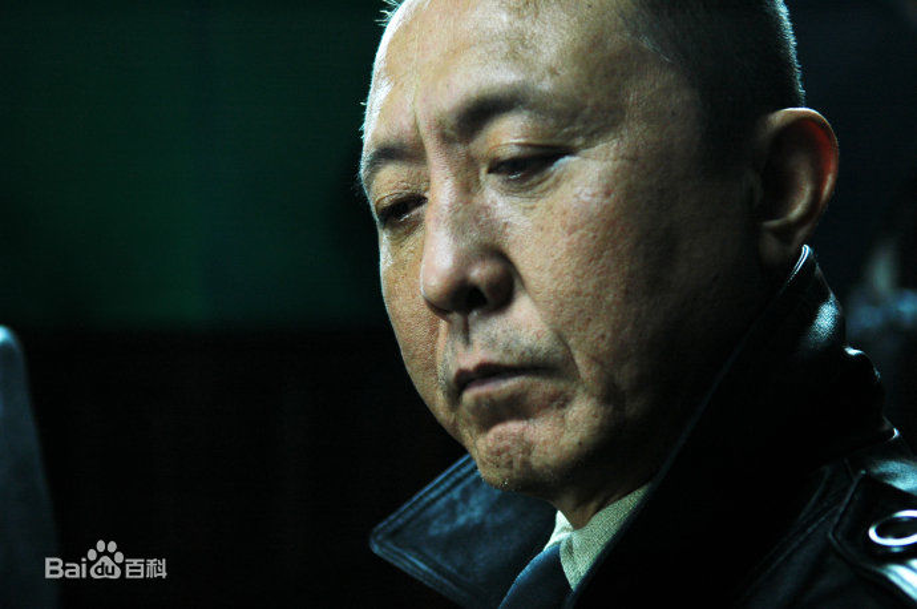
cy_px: 304
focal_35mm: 75
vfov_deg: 18.1
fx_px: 1908
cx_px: 458
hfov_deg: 27.0
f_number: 3.2
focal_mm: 50
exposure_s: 1/30
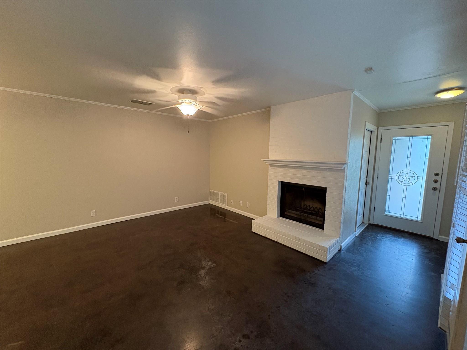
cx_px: 234
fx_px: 189
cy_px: 175
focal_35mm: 14
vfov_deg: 85.7
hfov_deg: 102.1
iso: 400
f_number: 2.2
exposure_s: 1/60
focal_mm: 2.22
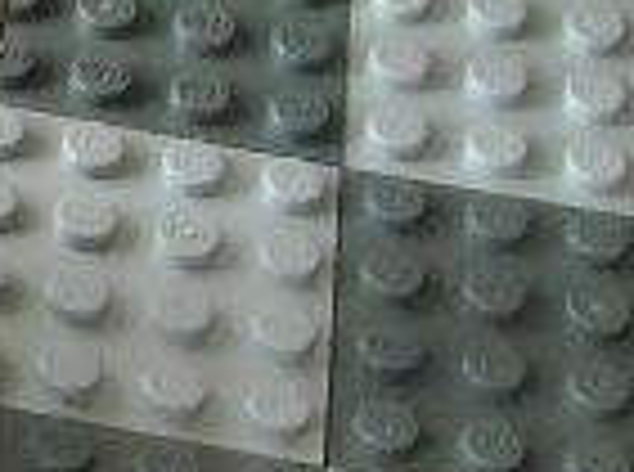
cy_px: -229
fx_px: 4658
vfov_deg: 5.7
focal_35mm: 255
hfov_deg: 6.9
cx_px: -1380
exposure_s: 1/228
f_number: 2.8
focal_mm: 5.7
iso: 455
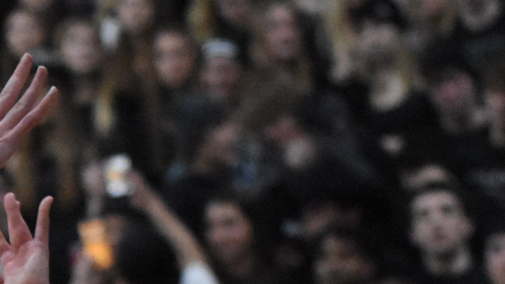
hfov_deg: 5.3
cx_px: -161
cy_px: 559
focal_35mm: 402
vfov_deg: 3.0
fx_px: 5382
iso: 10000
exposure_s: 1/2000
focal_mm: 70
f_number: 2.8
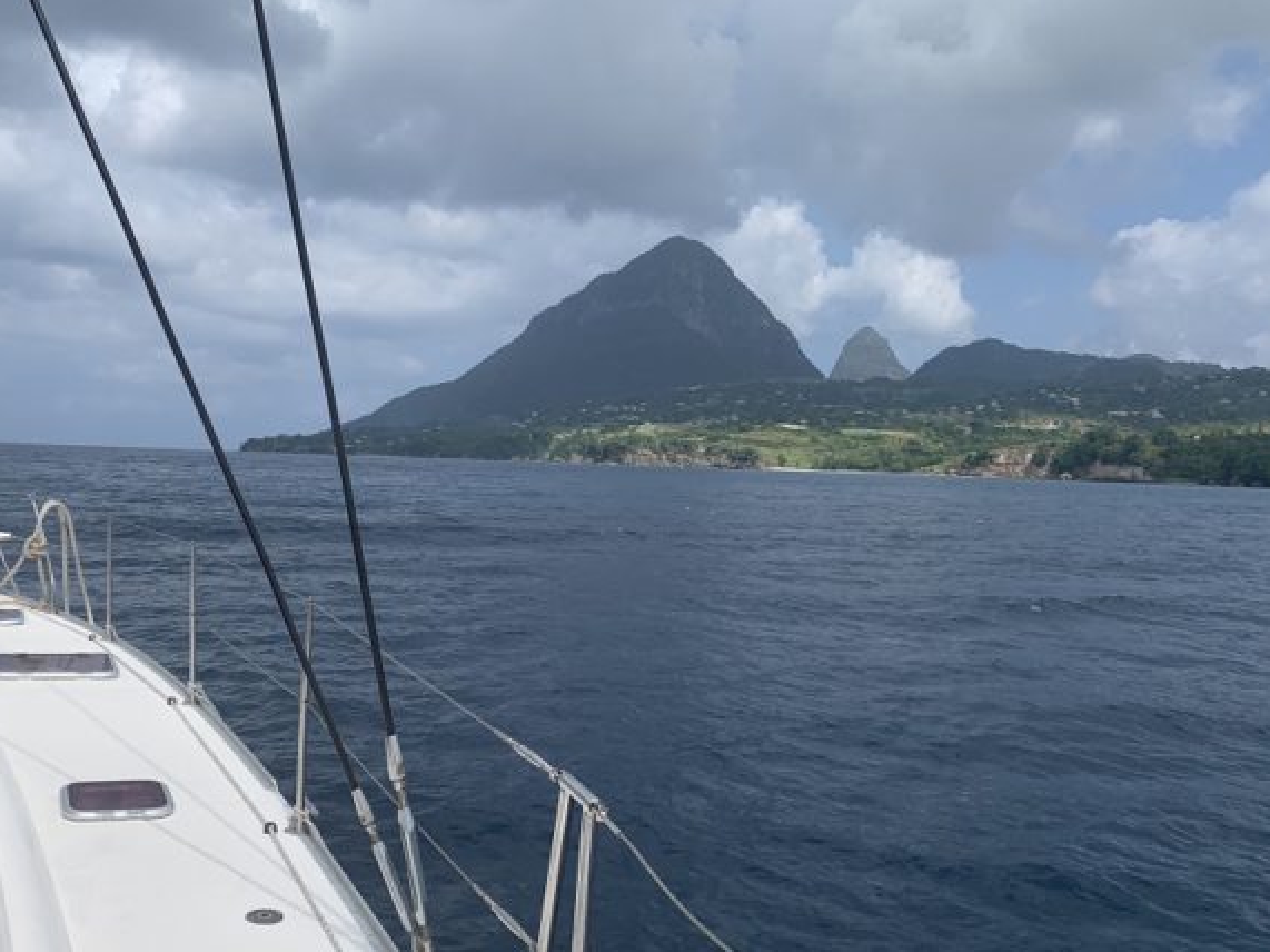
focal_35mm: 35
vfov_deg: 40.5
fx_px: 1284
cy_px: 561
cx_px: 440
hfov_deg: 51.8
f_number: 1.8
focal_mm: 4.25
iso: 25
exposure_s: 1/4274
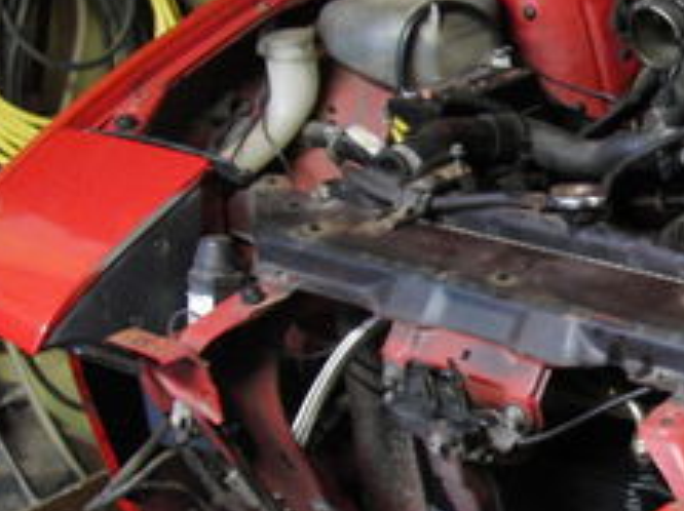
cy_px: 320
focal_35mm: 104
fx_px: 2053
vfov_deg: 14.2
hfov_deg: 18.3
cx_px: 743
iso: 400
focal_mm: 7.3
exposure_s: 1/8
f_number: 2.7
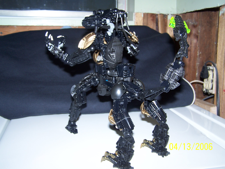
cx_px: 112
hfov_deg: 49.0
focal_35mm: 38
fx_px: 247
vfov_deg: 37.7
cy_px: 84
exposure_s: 1/60
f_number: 2.8
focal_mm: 6.3
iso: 80
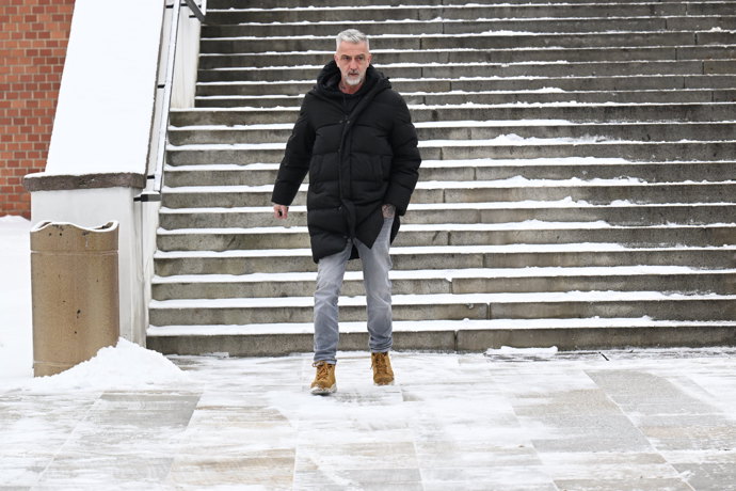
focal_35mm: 165
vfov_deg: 8.3
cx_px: 368
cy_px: 246
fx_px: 3373
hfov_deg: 12.5
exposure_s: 1/800
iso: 1250
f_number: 5.6
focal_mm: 110
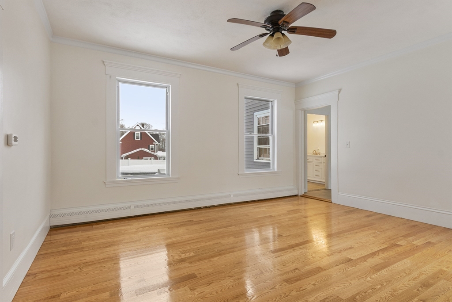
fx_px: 226
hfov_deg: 90.0
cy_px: 151
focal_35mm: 18
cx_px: 226
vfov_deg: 67.4
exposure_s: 1/20
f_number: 7.1
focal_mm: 12
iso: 400
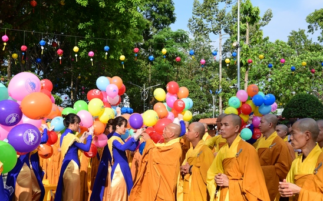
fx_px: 405
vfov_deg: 28.0
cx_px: 150
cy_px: 109
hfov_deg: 43.5
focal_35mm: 46
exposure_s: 1/320
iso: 160
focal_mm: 38
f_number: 7.1
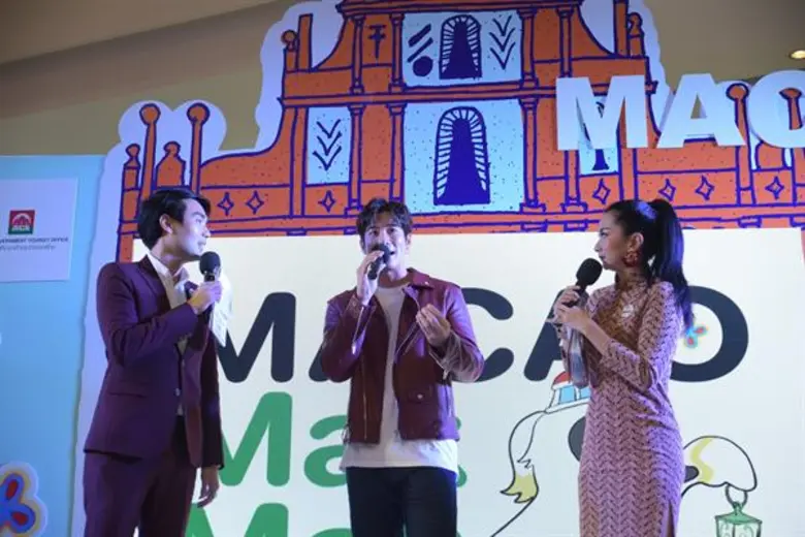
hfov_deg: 38.2
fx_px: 1163
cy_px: 268
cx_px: 402
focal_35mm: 52
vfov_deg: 26.0
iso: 320
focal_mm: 52
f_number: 4
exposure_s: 1/160
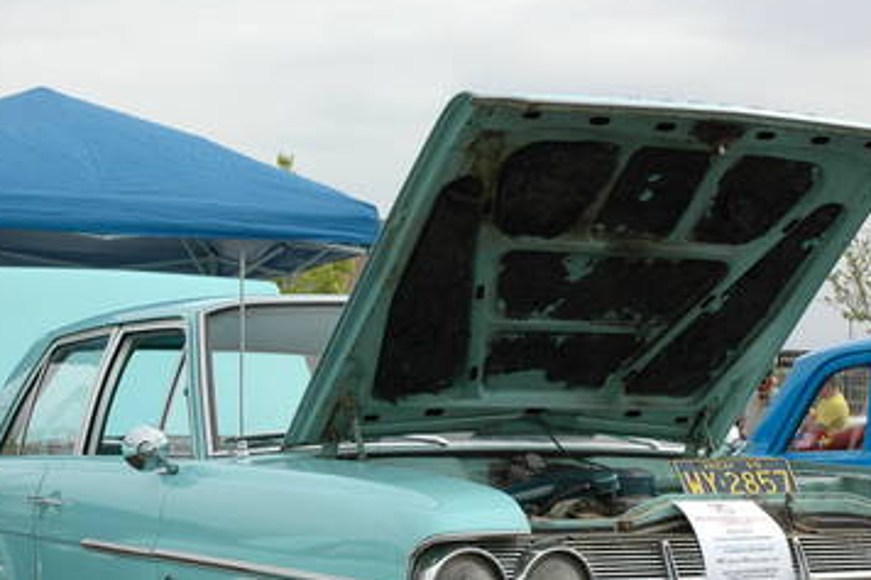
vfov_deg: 15.8
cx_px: 502
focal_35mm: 86
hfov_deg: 23.6
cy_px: 474
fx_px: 2080
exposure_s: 1/320
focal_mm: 34
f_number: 9
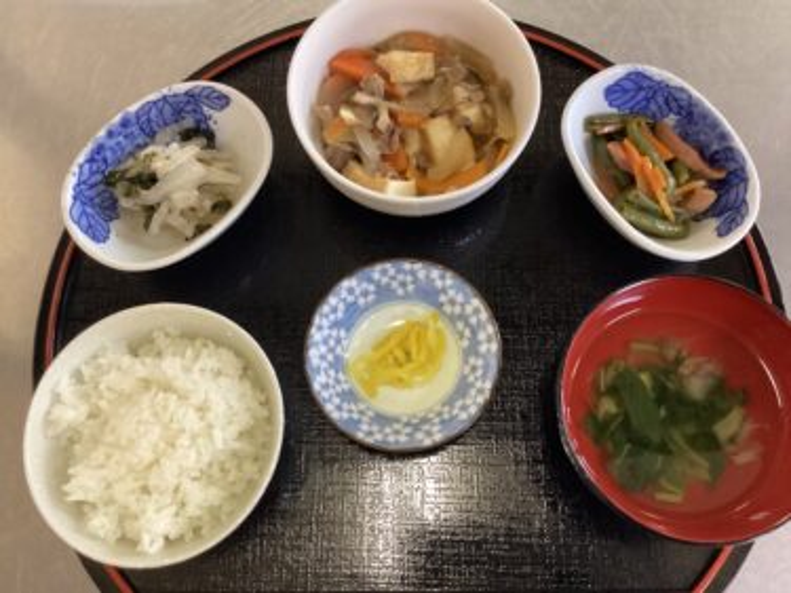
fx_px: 708
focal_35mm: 31
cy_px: 296
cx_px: 396
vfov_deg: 45.4
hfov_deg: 58.4
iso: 320
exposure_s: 1/60
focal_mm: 3.3
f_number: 2.4
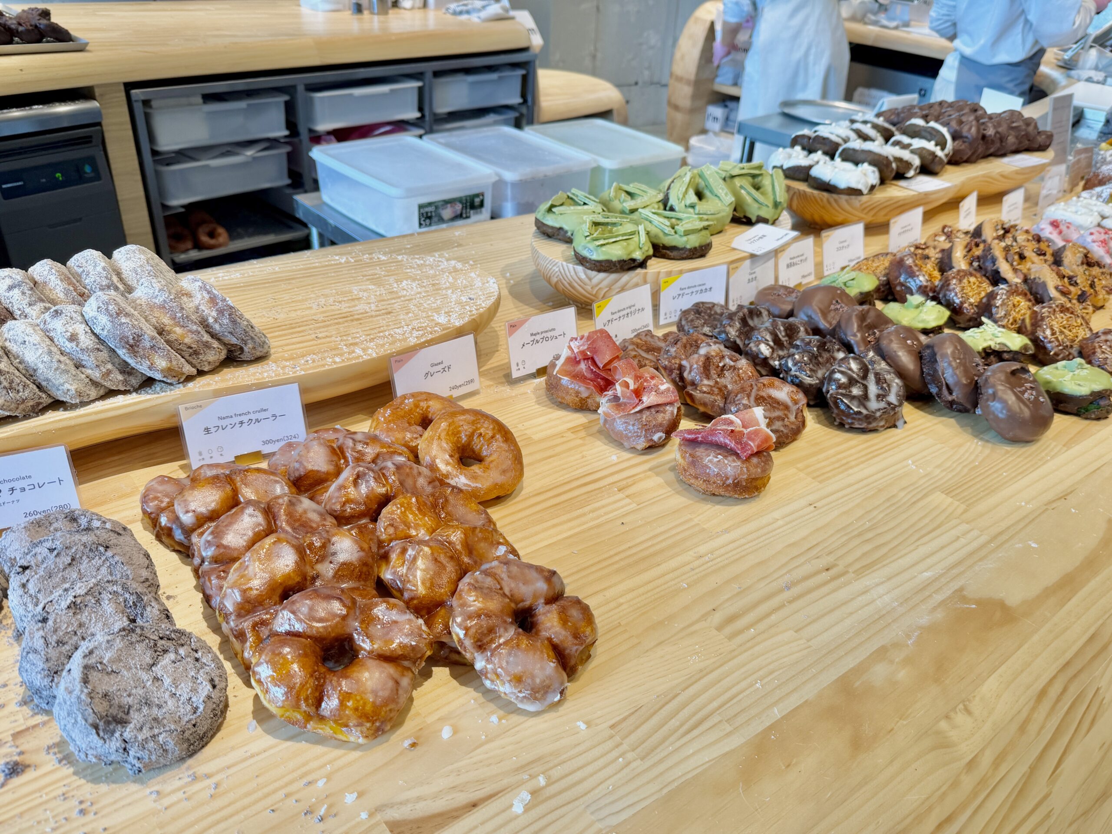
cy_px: 417
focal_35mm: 24
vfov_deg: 56.8
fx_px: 771
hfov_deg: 71.6
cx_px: 556
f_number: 1.78
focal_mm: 6.76
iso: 64
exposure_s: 1/100
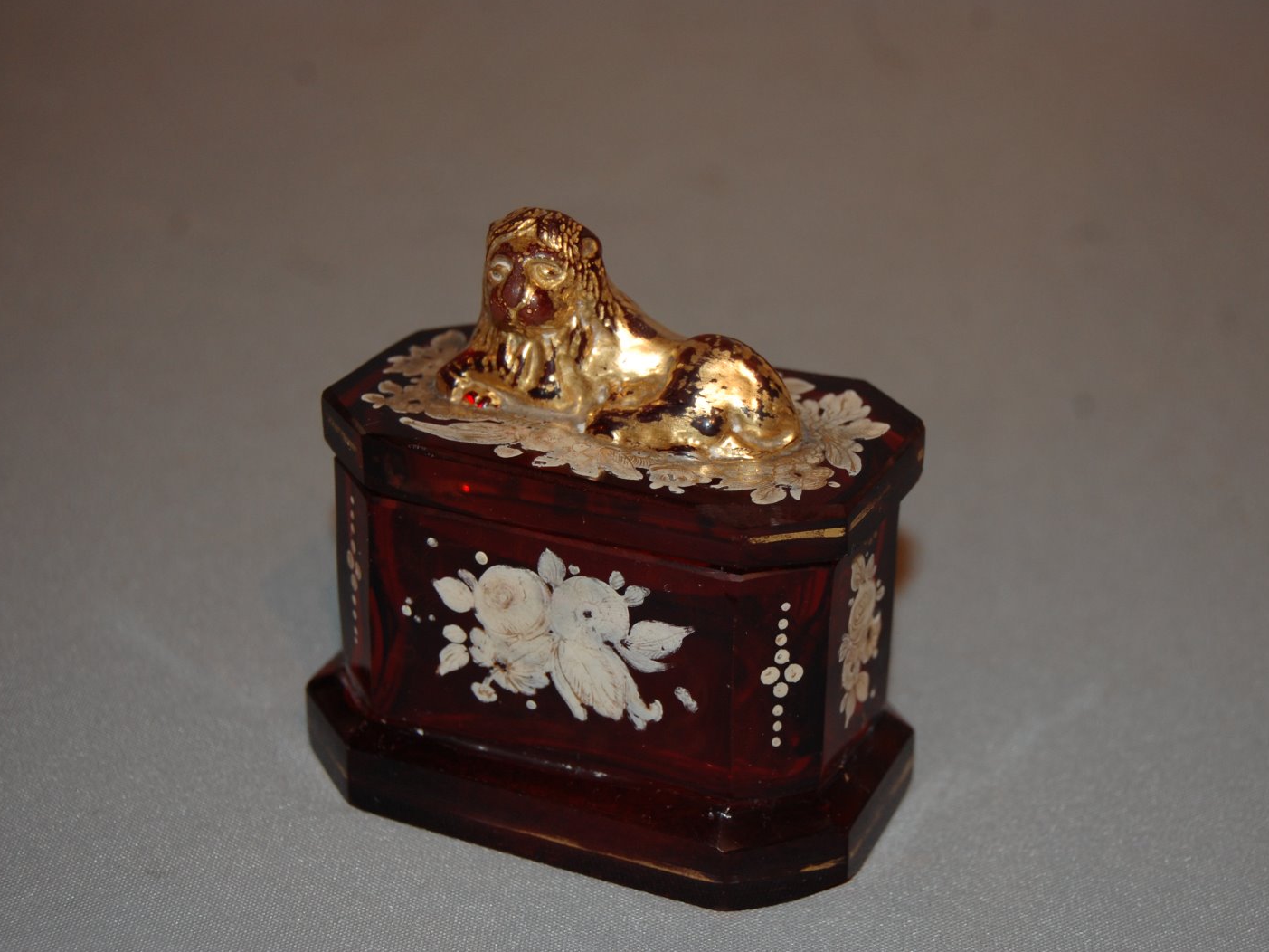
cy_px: 474
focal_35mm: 69
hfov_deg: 28.1
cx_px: 714
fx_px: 2529
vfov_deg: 21.3
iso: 400
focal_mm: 42
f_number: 5.3
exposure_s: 1/60
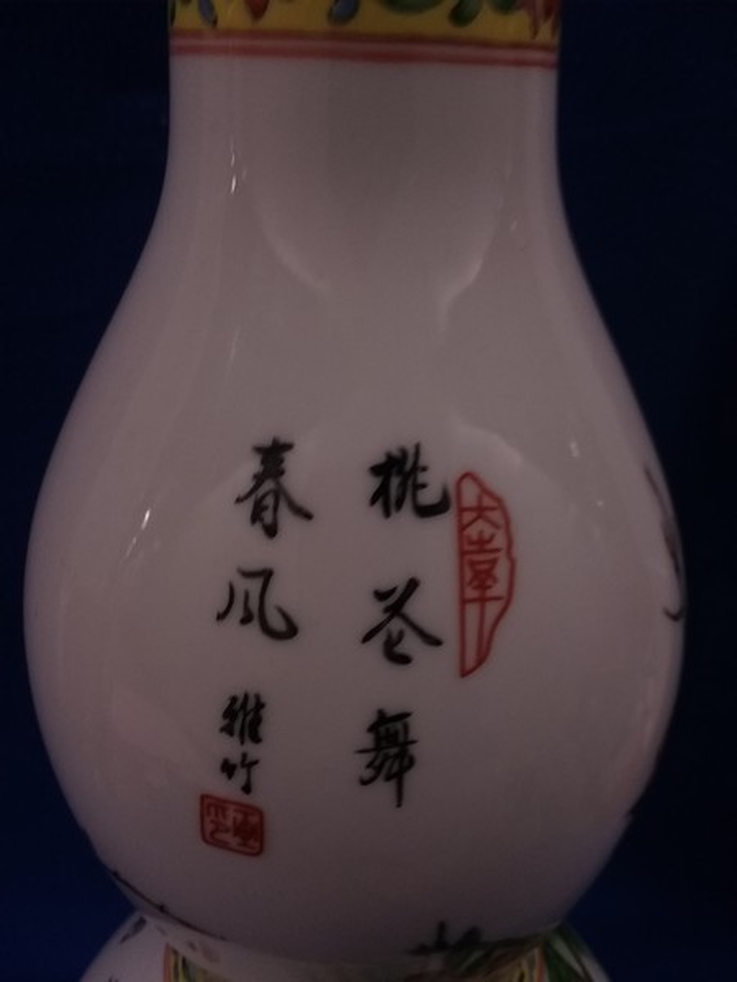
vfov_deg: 61.7
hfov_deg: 48.2
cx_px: 368
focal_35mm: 29
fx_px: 823
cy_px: 491
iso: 40
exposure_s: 1/40
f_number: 1.9
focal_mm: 2.47
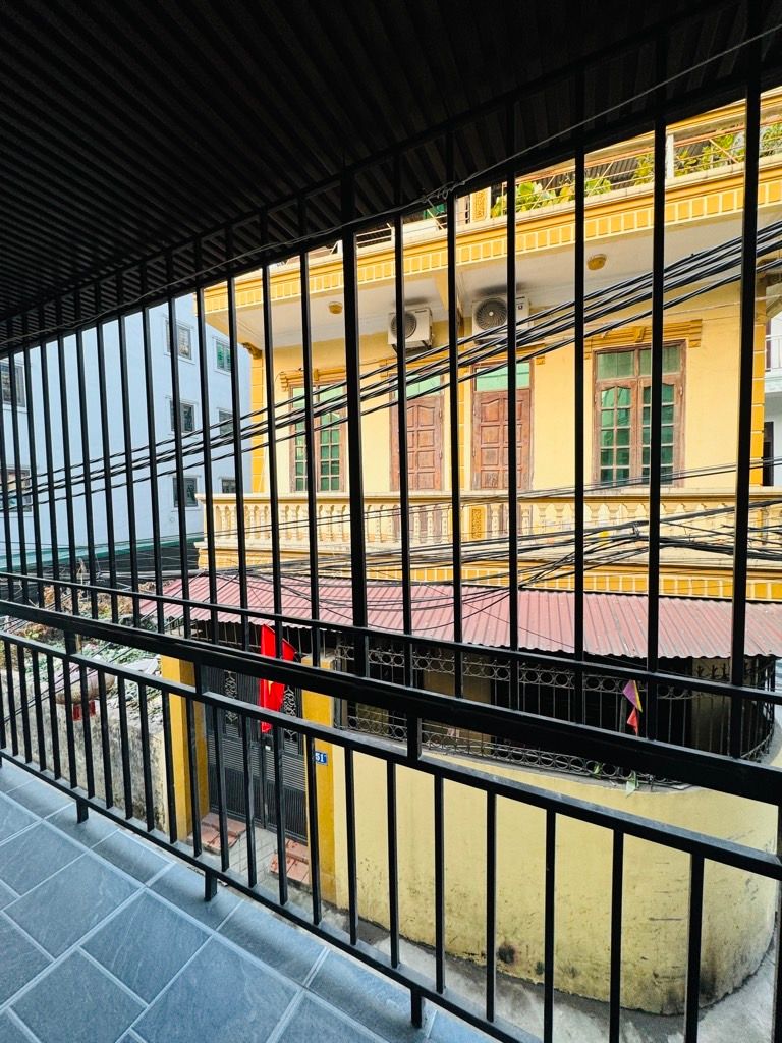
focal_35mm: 14
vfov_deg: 102.1
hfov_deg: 85.7
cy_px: 522
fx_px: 422
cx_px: 391
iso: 80
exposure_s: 1/99
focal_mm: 2.22
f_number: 2.2
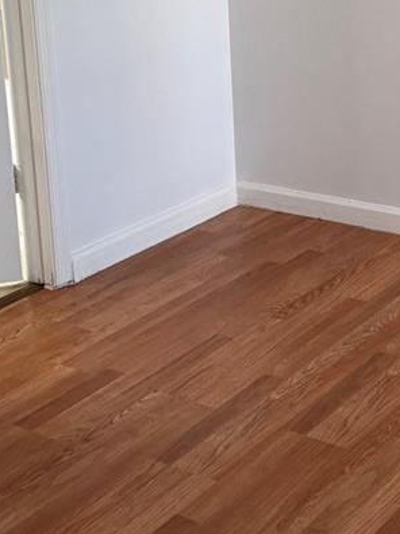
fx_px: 1125
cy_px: 96
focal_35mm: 73
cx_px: 323
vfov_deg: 26.1
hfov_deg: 19.9
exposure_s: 1/118
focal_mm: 6.76
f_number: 1.78
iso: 200
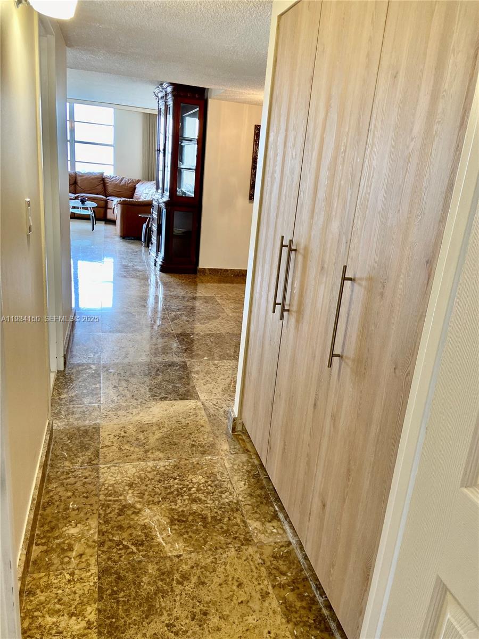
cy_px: 320
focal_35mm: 26
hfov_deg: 53.1
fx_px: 480
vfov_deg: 67.3
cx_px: 240
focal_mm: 4.25
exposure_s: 1/60
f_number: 1.8
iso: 160
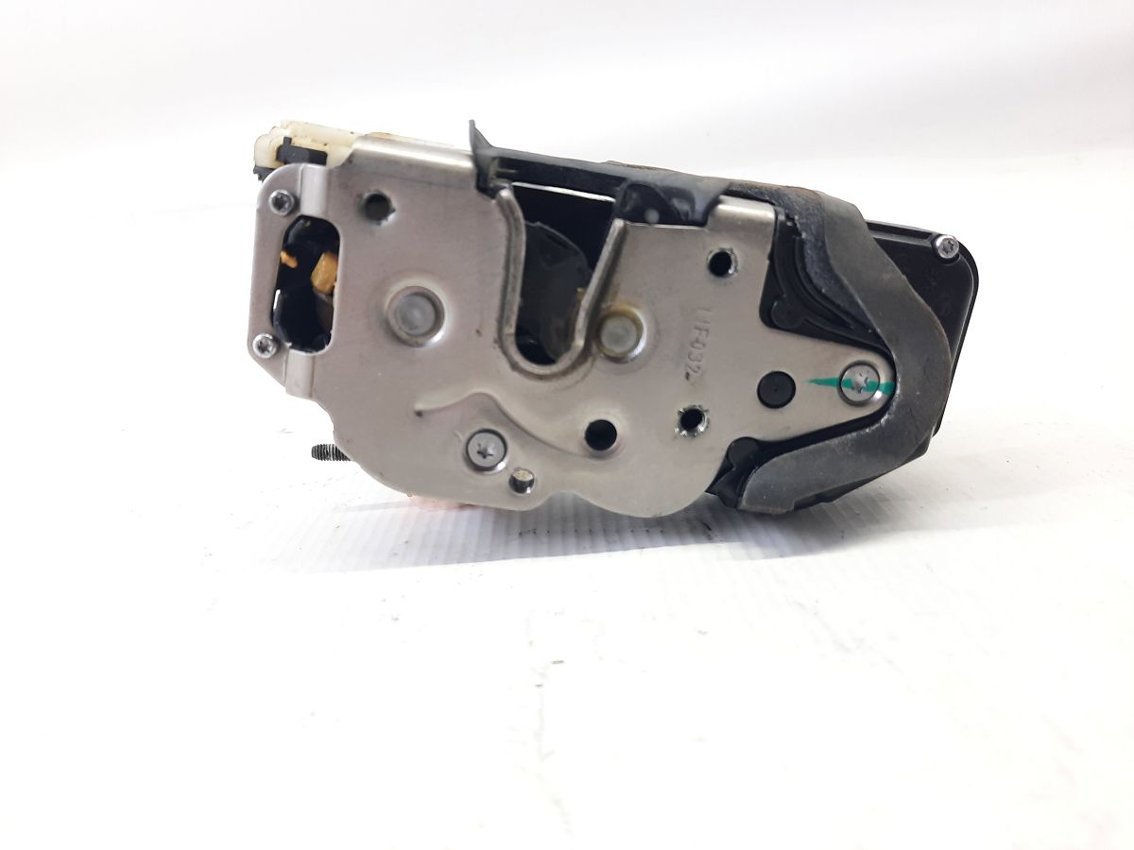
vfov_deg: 54.9
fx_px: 819
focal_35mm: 25
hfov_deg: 69.4
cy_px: 425
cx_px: 567
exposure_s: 1/50
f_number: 2
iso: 100
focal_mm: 4.6
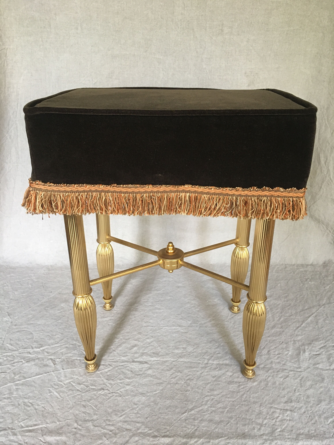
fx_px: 373
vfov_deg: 61.7
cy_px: 222
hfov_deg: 48.2
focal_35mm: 29
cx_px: 167
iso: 160
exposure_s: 1/33
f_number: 2.2
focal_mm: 4.15
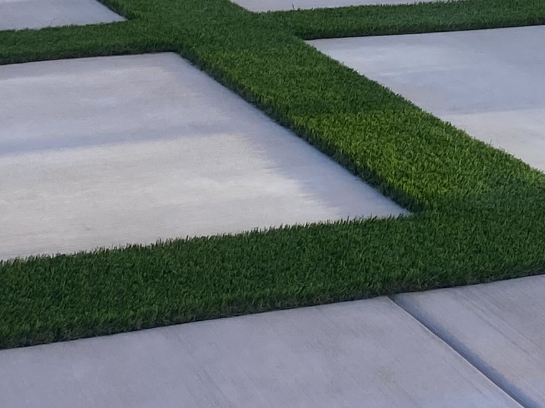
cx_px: 392
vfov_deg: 12.1
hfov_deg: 16.4
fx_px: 1889
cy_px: -85
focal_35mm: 120
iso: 32
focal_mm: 4.25
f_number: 1.8
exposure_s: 1/957
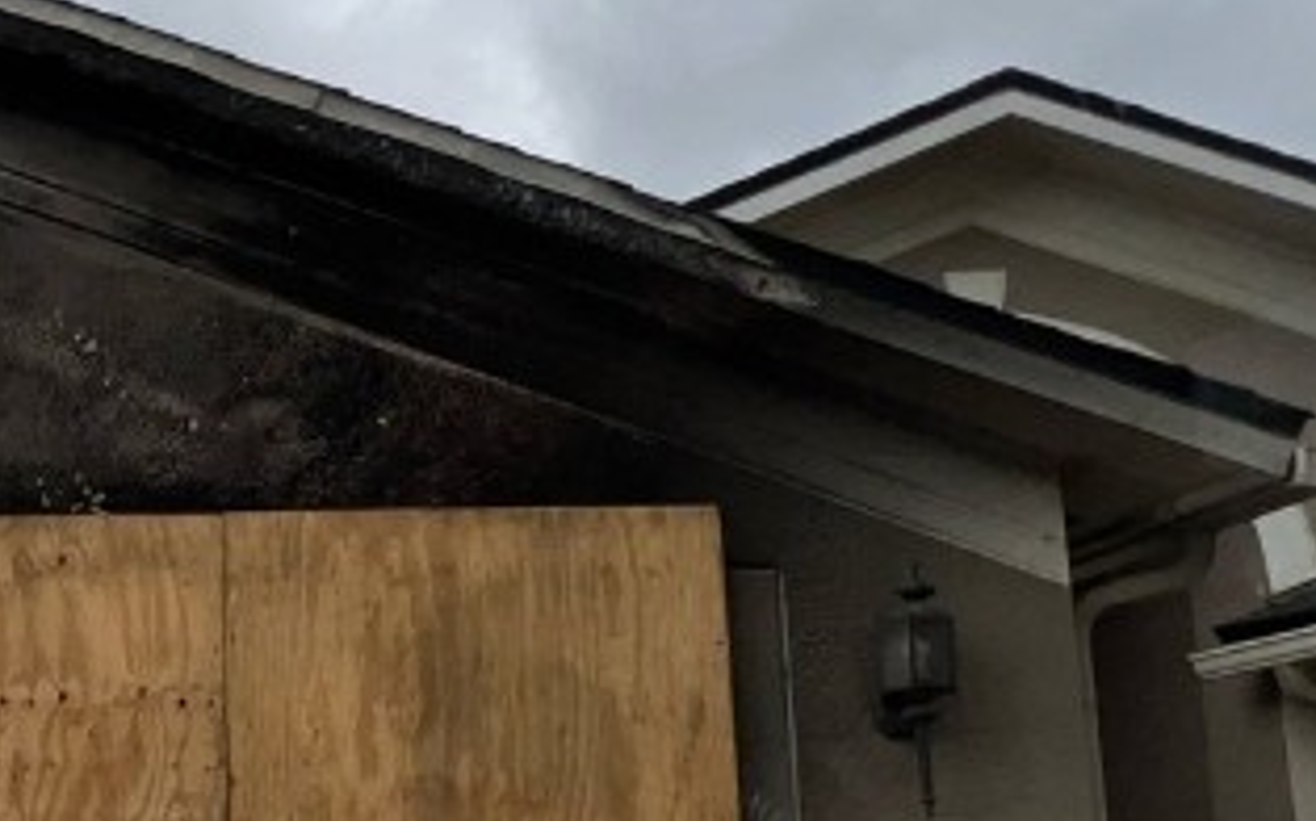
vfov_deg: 27.8
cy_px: 695
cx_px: -205
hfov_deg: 36.1
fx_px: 1613
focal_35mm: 45
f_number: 1.8
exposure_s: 1/248
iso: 25
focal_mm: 1.57
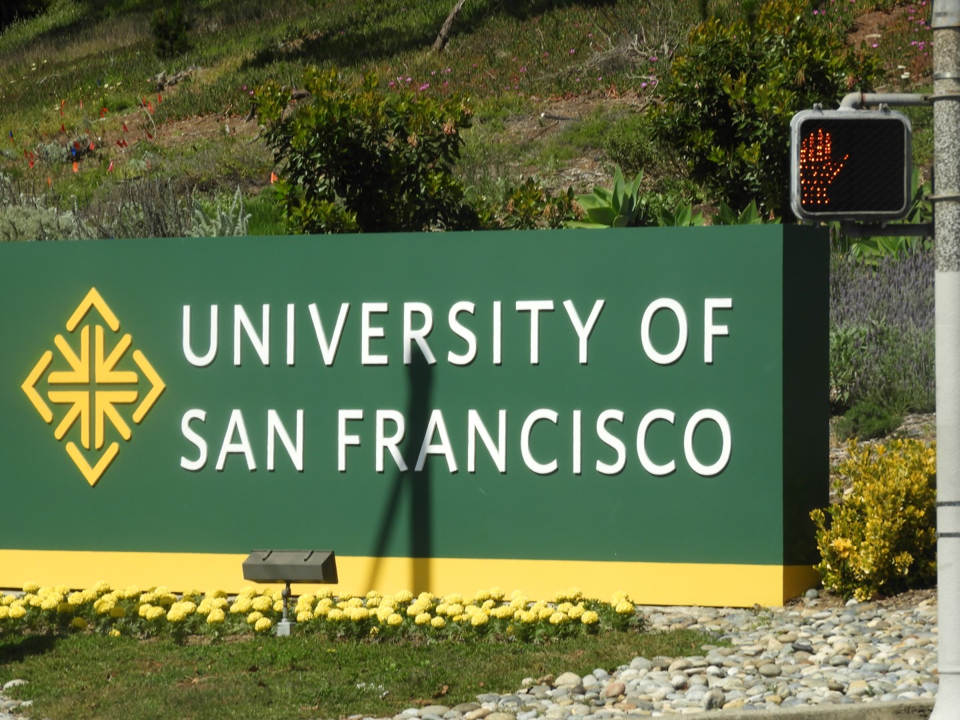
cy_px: 360
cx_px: 480
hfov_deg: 9.0
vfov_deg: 6.8
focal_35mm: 220
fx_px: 6101
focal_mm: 39.4
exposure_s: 1/640
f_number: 5.3
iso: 100
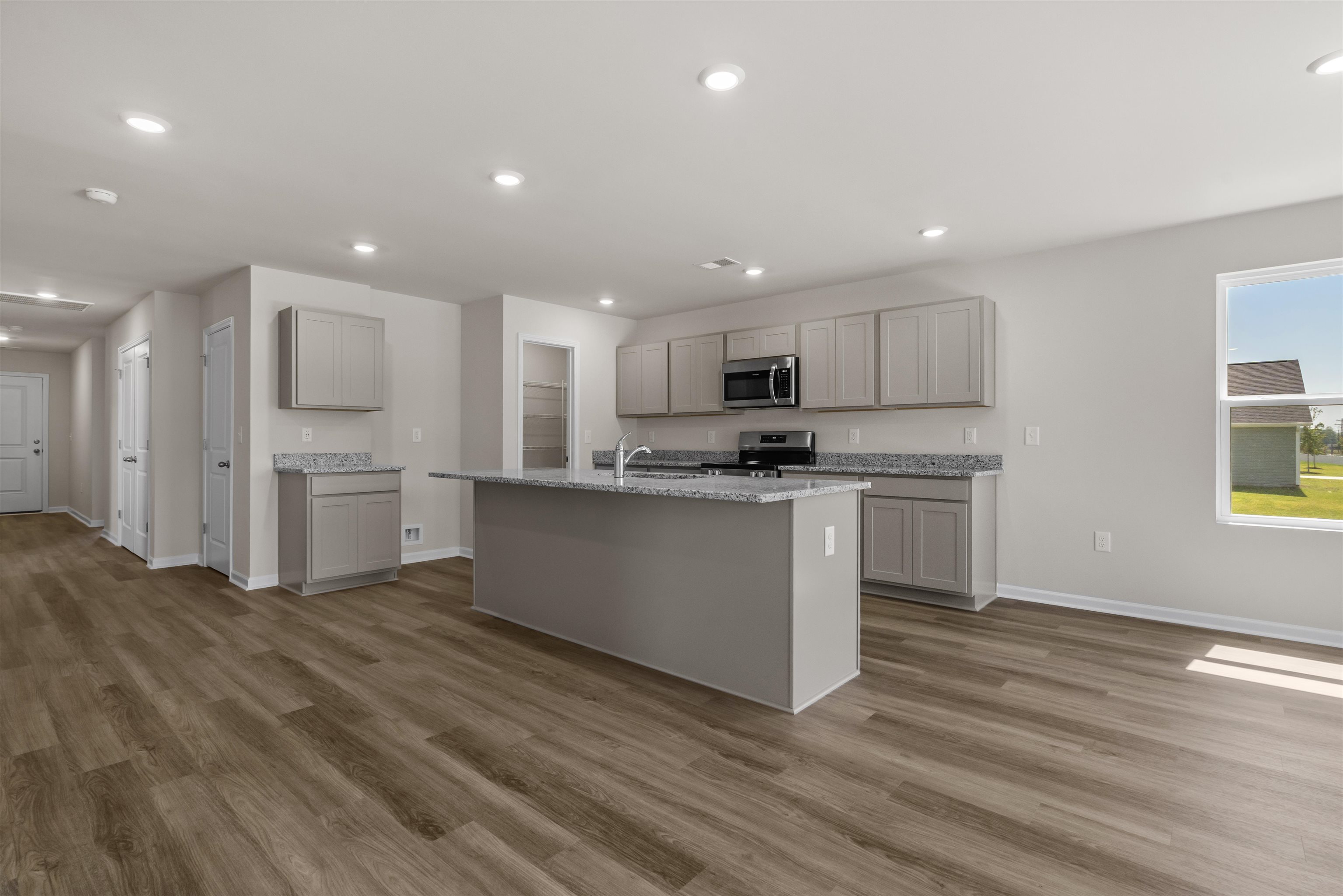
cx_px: 672
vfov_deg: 73.7
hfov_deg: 96.7
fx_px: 597
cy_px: 448
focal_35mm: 16
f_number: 8
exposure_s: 1/15
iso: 800
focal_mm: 16
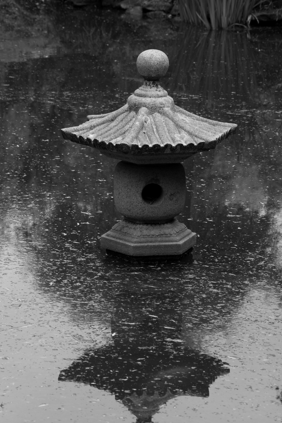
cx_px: 154
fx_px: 1908
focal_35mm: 163
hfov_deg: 8.5
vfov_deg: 12.6
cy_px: 225
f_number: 5.6
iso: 400
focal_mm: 93
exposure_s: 1/320
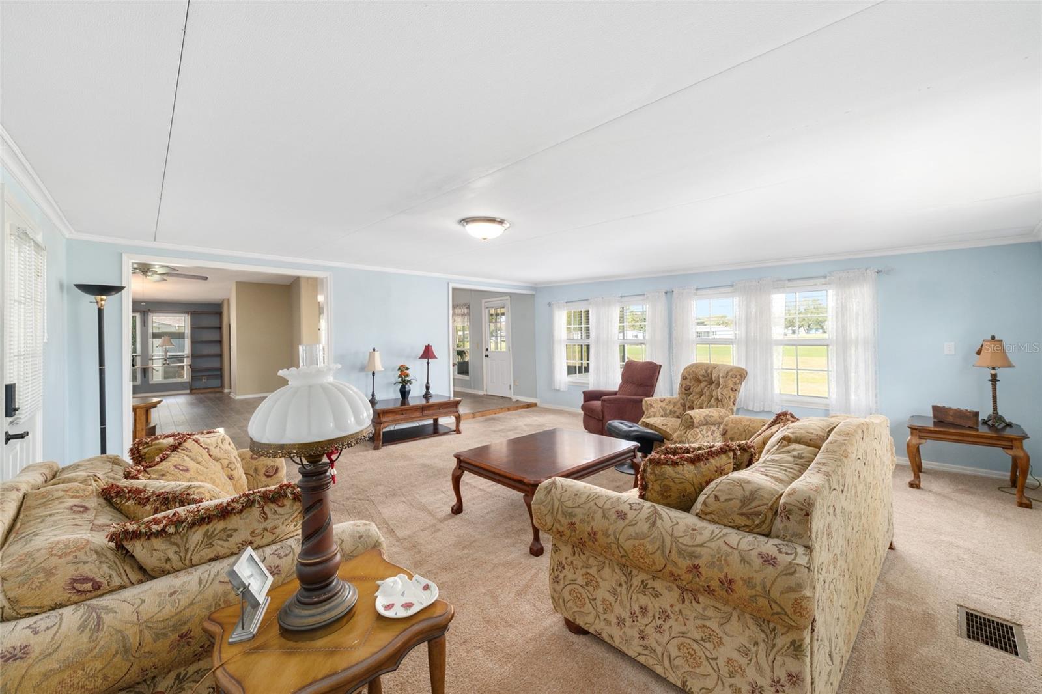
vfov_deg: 81.2
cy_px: 347
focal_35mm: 14
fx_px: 405
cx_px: 521
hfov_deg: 104.3
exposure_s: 1/15
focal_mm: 14
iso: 400
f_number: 8
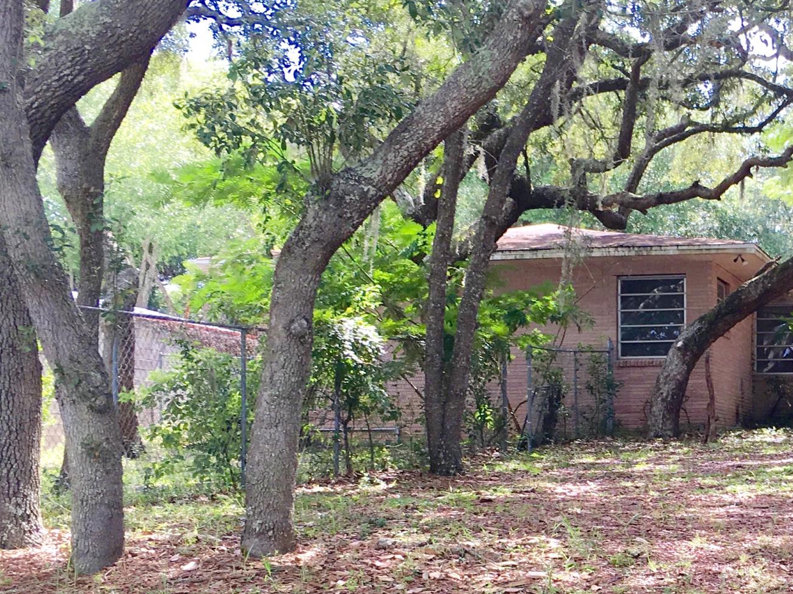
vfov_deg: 21.7
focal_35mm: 67
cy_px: 475
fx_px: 1535
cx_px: 759
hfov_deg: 27.6
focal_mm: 4.15
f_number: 2.2
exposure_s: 1/230
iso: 25
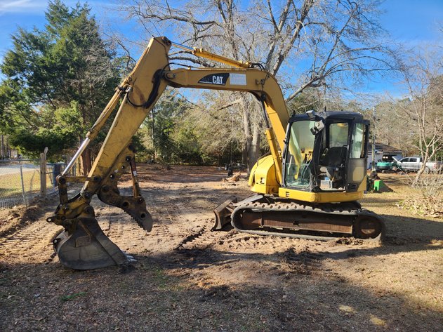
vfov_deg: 58.9
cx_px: 222
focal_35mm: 23
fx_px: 294
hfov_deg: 73.9
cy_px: 166
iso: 20
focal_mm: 5.4
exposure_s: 1/504
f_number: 1.8
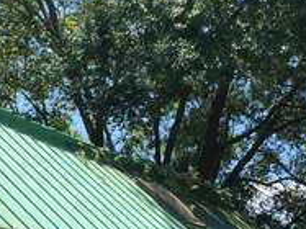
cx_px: -43
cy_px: 311
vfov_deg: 11.6
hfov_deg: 15.4
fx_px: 1095
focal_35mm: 124
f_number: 2.2
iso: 32
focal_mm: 4.15
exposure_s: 1/1068
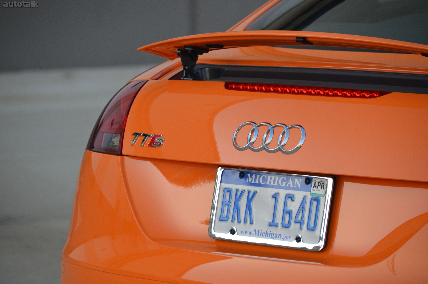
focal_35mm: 300
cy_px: 142
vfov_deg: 4.6
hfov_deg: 6.9
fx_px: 3559
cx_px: 214
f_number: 5.6
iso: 900
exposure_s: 1/500
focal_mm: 200
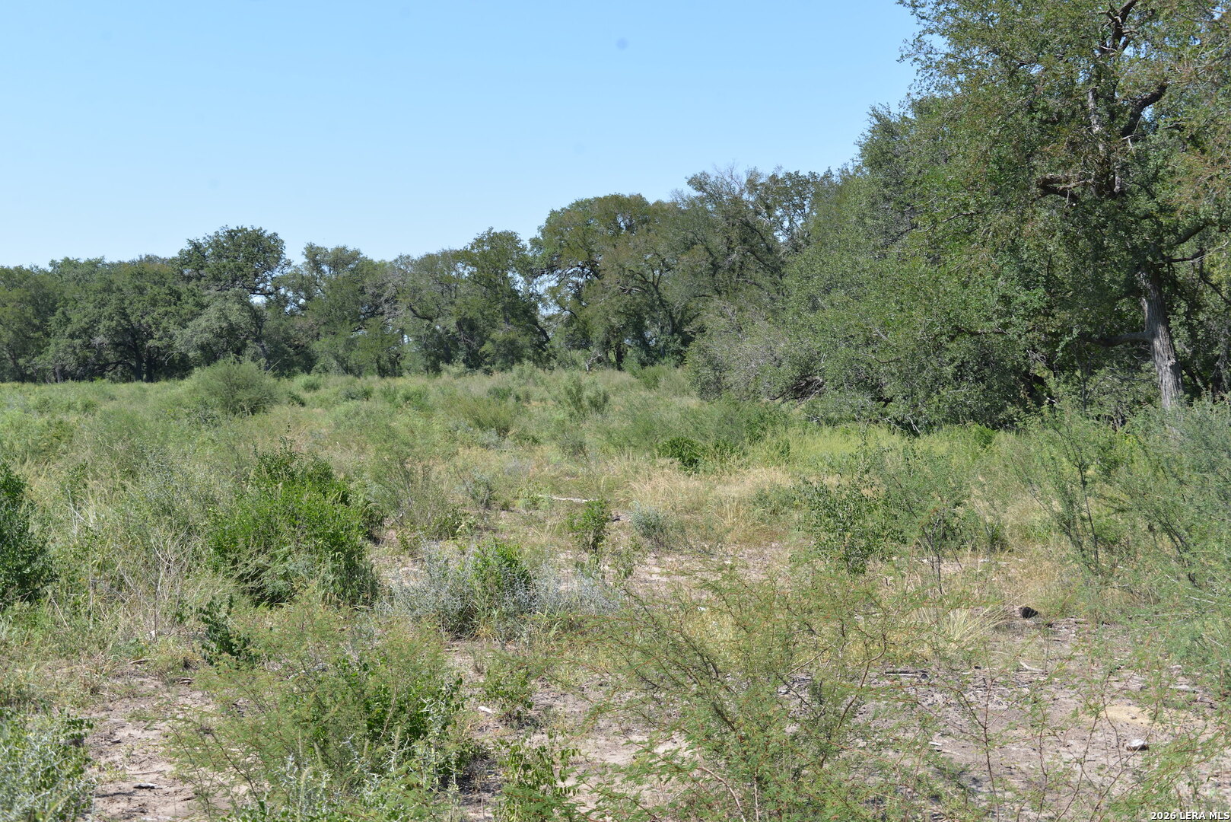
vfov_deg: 24.6
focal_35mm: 55
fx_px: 1881
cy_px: 411
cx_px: 616
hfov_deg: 36.2
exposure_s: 1/250
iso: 140
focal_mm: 55
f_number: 8
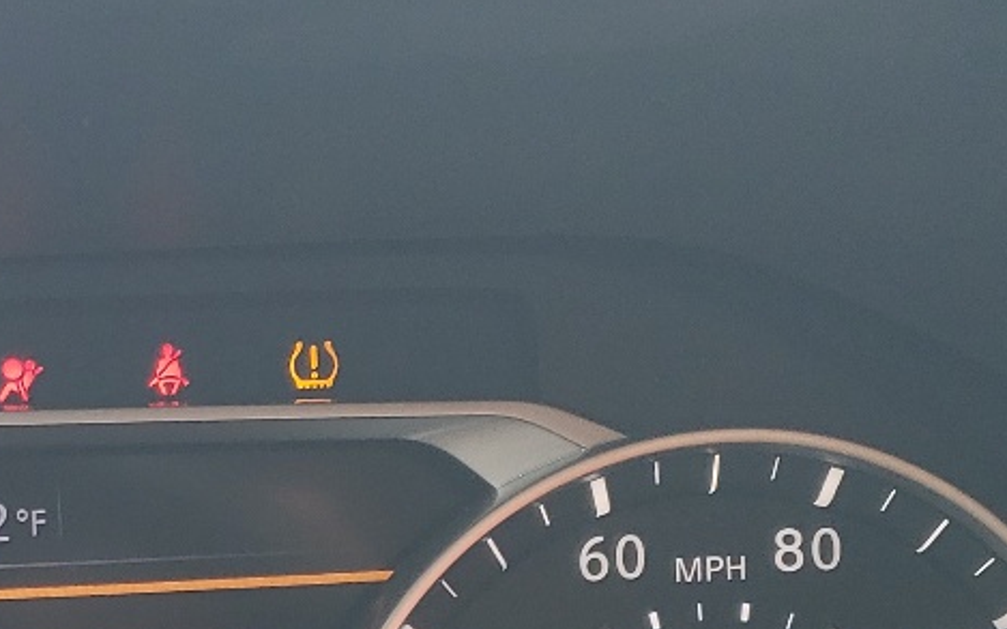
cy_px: 816
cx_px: 2
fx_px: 2579
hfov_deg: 21.3
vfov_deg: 13.4
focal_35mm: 94
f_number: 1.5
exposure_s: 1/139
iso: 50
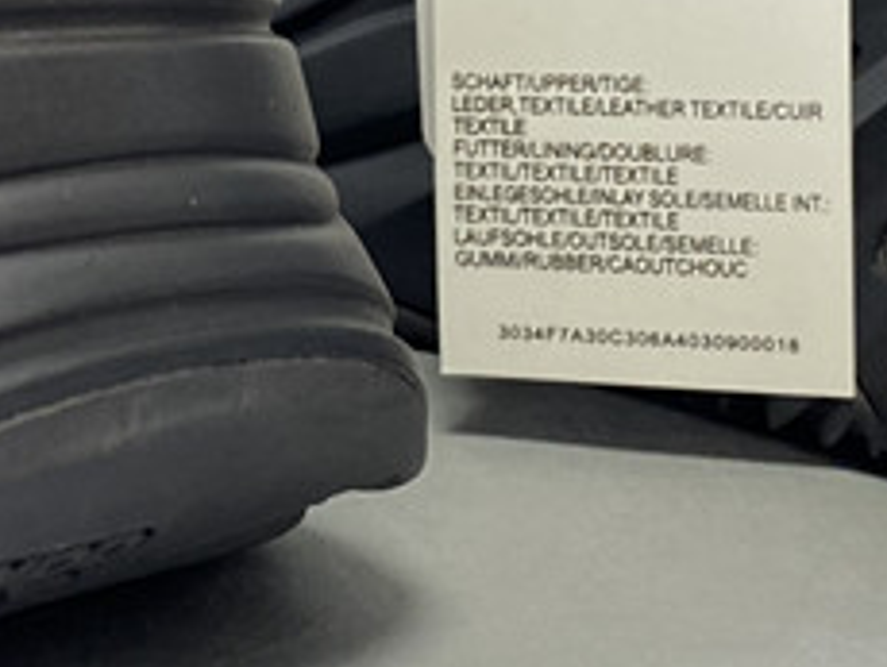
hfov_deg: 17.3
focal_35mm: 113
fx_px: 2899
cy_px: -77
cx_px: 193
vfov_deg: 12.9
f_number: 1.8
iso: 320
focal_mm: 4.25
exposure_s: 1/50
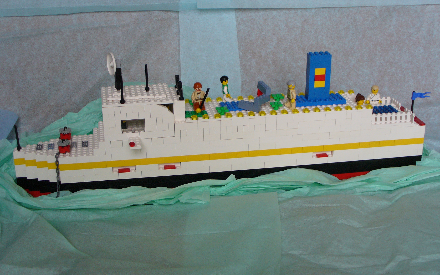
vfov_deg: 25.3
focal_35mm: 51
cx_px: 220
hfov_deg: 39.6
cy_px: 133
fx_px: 612
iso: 100
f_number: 3
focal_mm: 7.9
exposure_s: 1/40
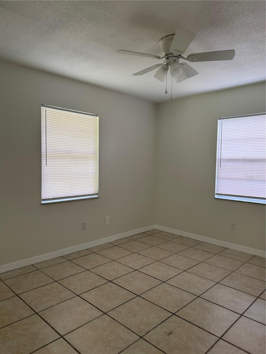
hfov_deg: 56.8
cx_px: 133
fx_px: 246
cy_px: 177
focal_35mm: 24
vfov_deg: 71.6
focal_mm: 6.76
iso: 200
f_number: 1.78
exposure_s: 1/121
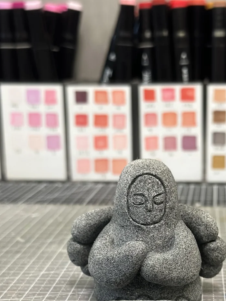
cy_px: 213
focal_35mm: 74
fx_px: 644
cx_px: 154
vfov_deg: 26.1
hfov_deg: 19.8
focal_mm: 6.86
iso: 250
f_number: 1.78
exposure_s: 1/60
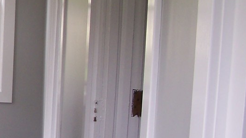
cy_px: 68
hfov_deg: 18.0
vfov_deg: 10.7
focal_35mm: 113
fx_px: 737
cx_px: -55
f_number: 2.8
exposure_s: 1/45
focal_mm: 6.3
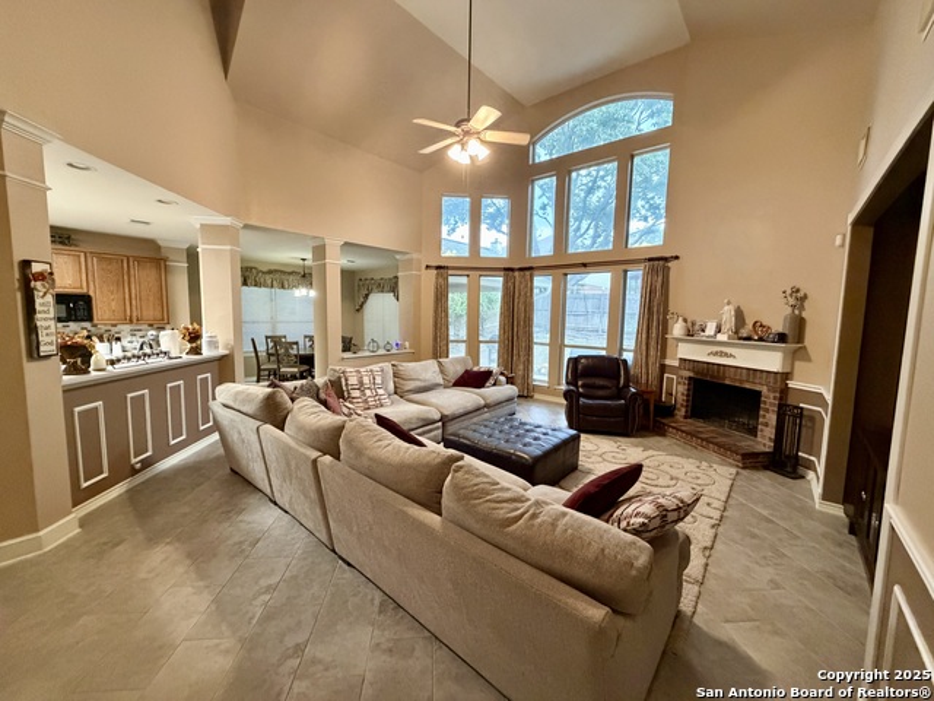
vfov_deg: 85.7
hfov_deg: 102.1
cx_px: 467
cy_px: 350
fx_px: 378
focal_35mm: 14
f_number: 2.2
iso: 800
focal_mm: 2.22
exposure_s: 1/60
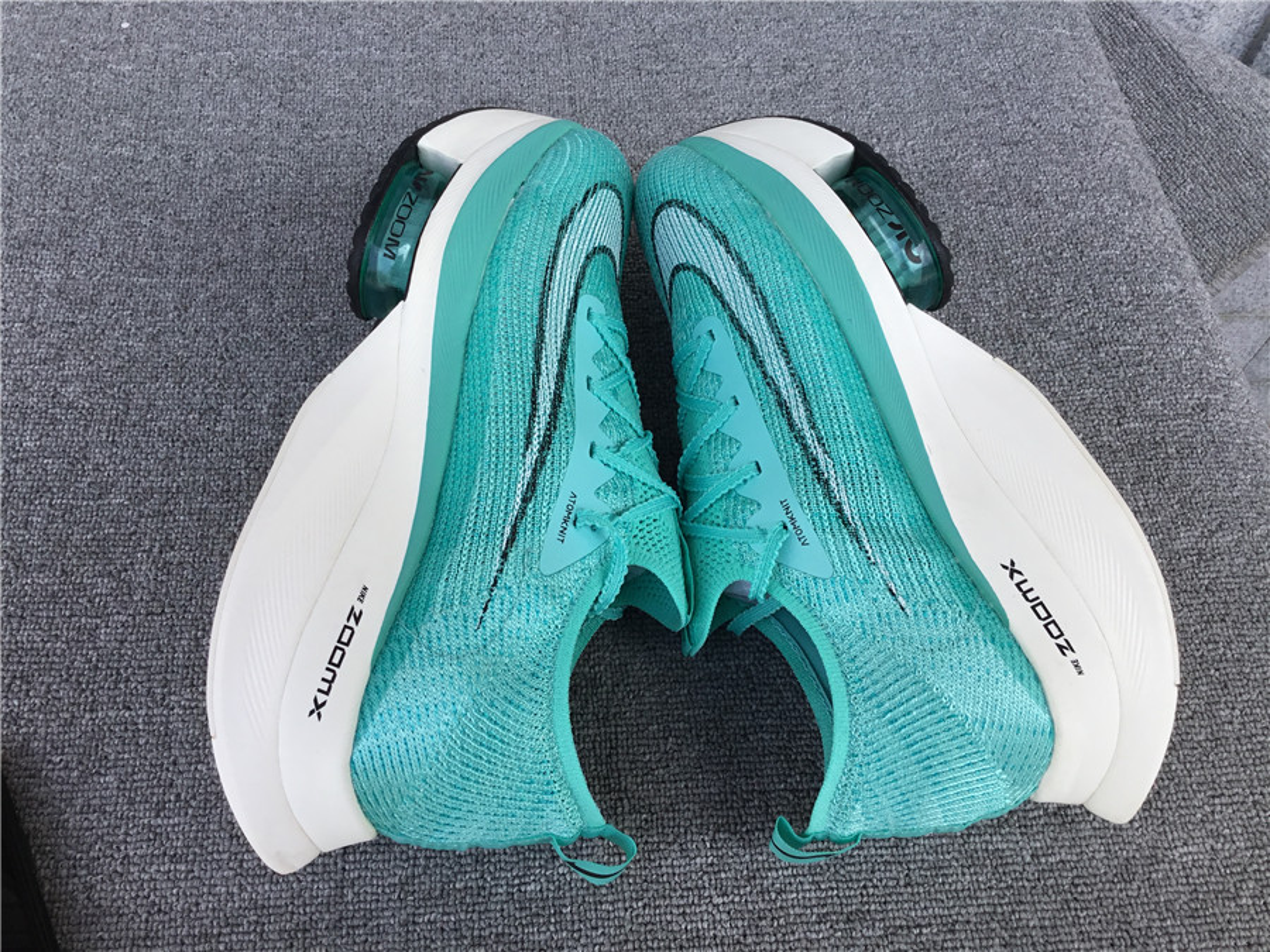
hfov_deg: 58.4
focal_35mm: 31
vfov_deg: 45.4
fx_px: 1137
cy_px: 476
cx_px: 635
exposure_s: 1/337
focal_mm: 3.3
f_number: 2.4
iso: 25
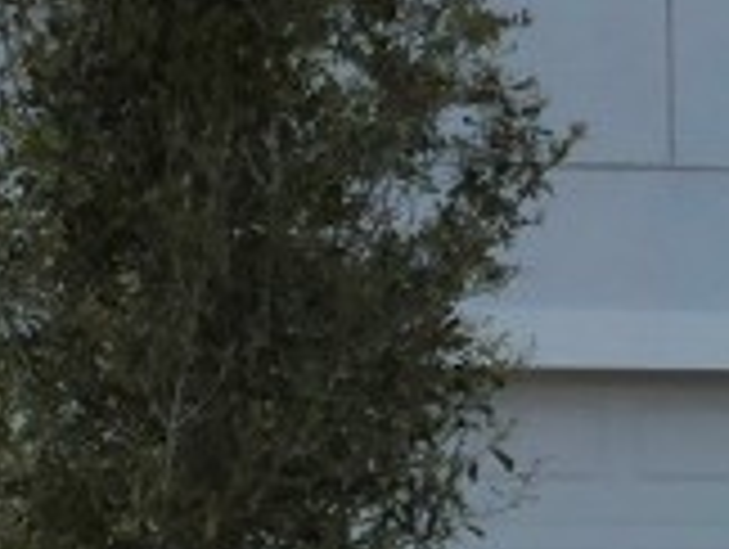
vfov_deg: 4.5
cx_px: -180
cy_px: 166
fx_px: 6918
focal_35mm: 328
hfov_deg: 6.0
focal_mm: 6
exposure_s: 1/471
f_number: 2.4
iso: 16
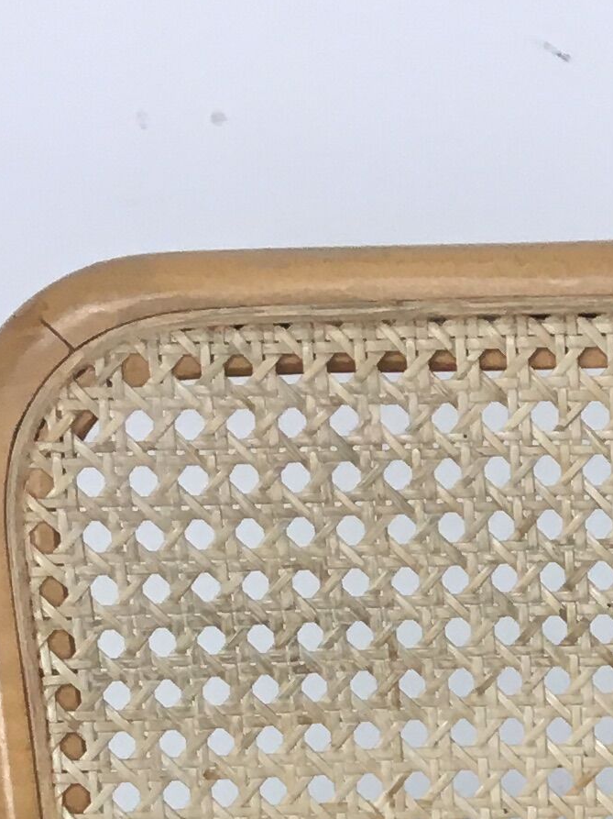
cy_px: 1560
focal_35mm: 131
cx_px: 867
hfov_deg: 11.0
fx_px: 3095
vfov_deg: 13.3
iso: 25
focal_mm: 4.15
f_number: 2.2
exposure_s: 1/33
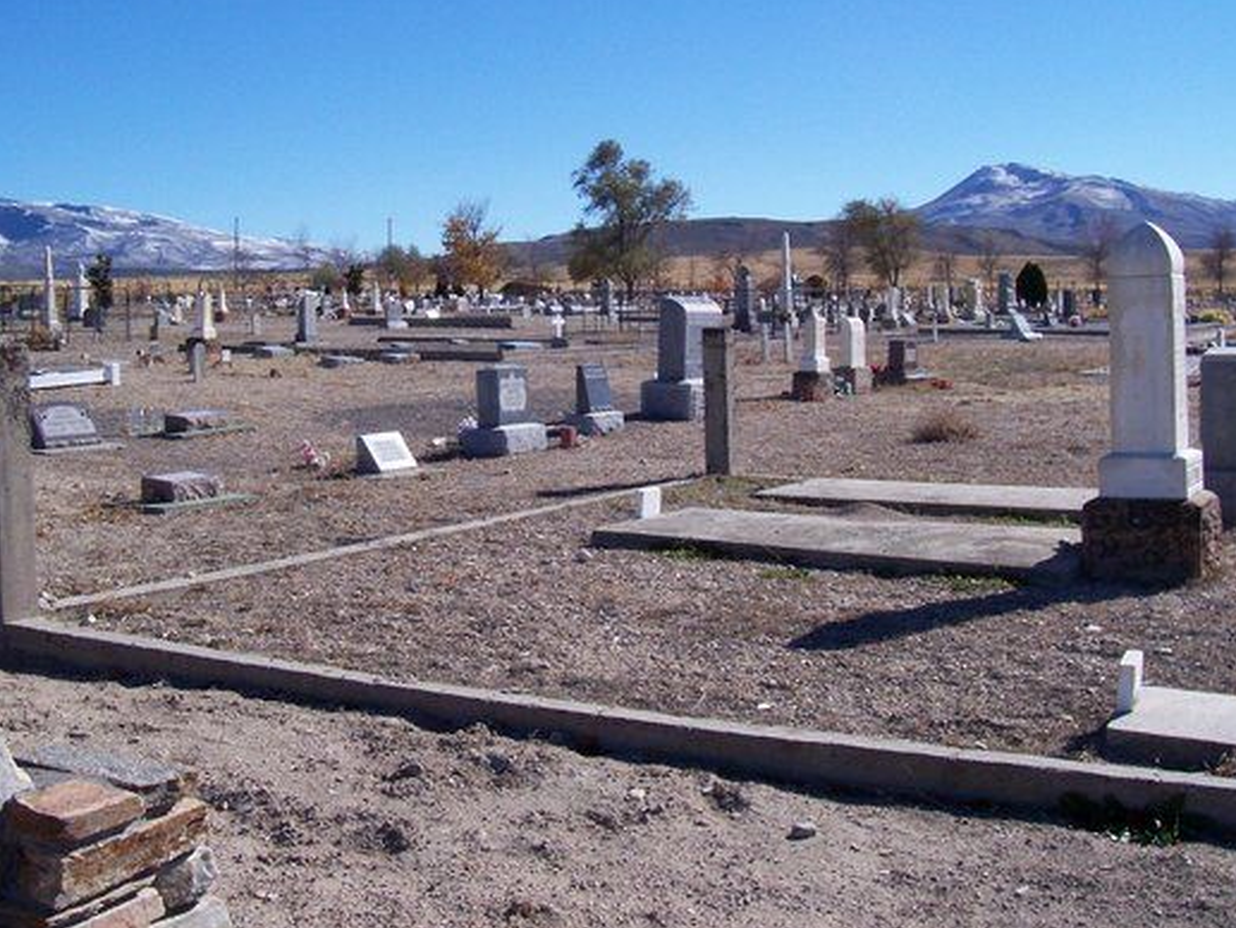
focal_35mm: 46
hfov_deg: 41.2
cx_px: 567
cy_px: 341
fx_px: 1643
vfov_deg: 31.4
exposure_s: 1/623
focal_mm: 5.6
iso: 80
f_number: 5.1
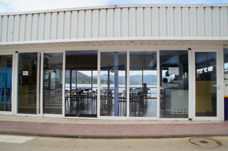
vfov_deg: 47.8
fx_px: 171
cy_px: 76
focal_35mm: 27
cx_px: 114
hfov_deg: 67.5
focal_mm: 18
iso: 100
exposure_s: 1/60
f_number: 11
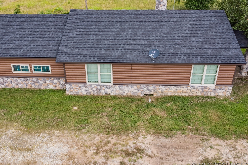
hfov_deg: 61.9
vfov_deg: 43.2
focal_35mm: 30
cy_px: 59
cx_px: 119
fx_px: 207
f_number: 2.8
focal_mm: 8.38
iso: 100
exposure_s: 1/40
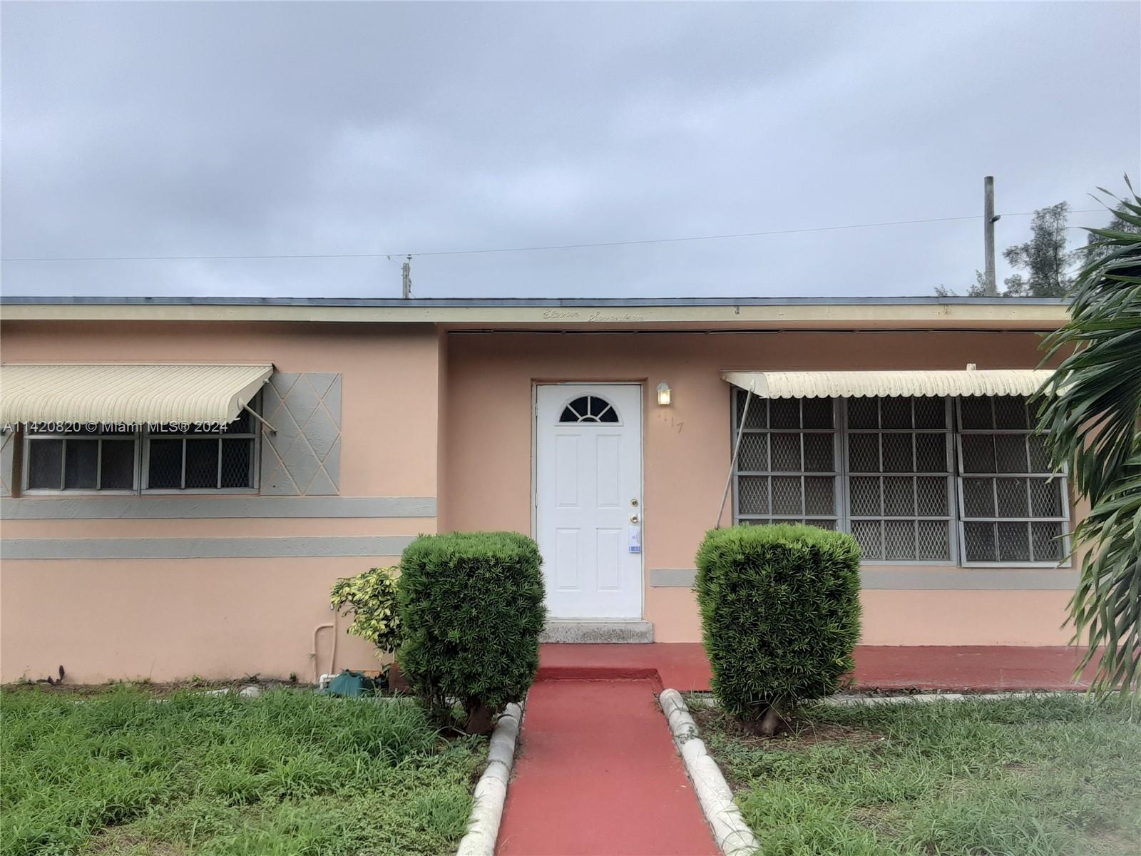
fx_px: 890
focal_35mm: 27
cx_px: 570
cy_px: 428
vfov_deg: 51.4
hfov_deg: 65.3
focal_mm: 2.91
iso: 40
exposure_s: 1/420
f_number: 1.9
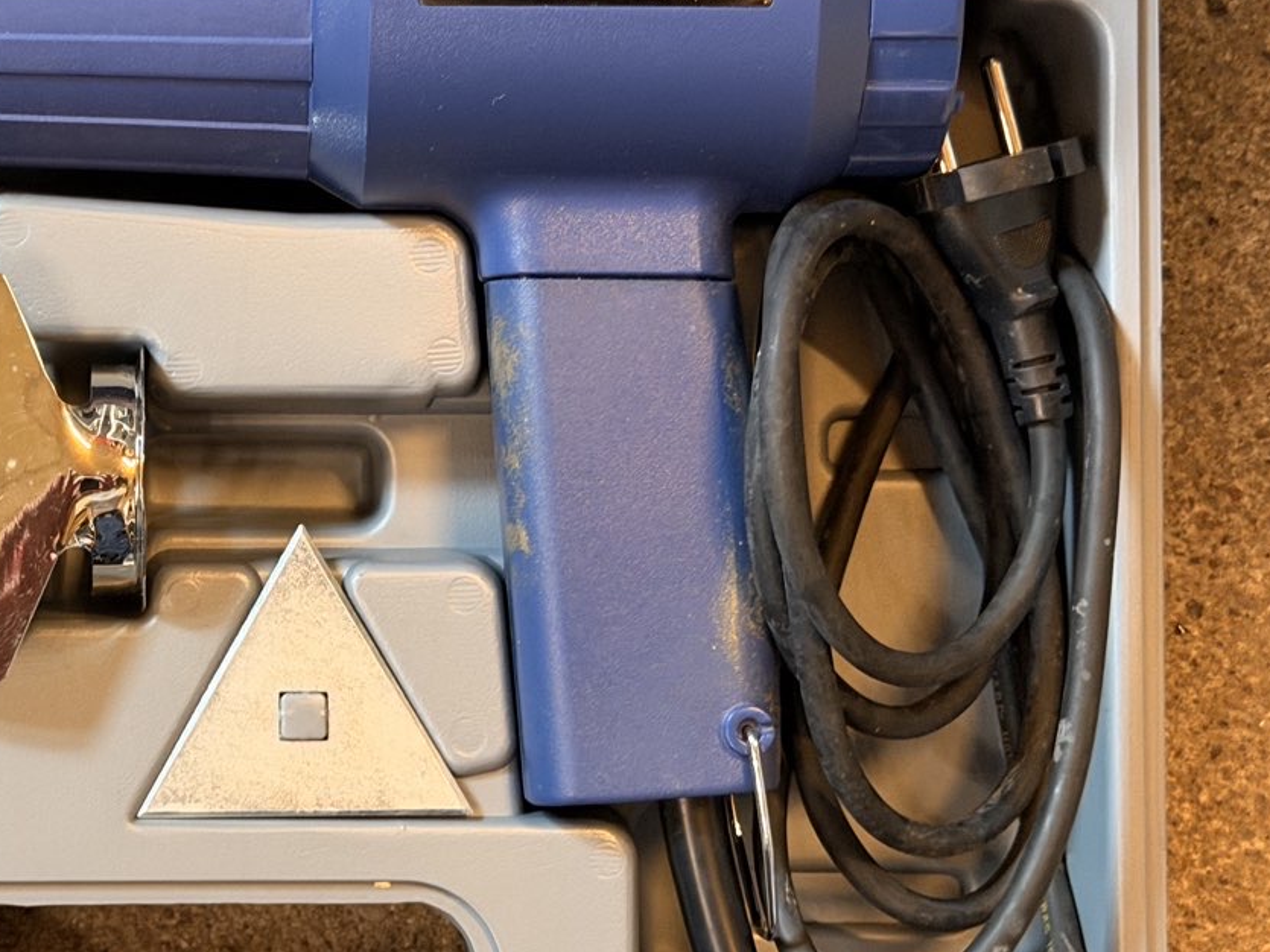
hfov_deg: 21.0
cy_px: 383
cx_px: 221
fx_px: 3375
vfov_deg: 16.0
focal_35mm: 92
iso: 400
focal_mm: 6.76
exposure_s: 1/40
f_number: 1.78
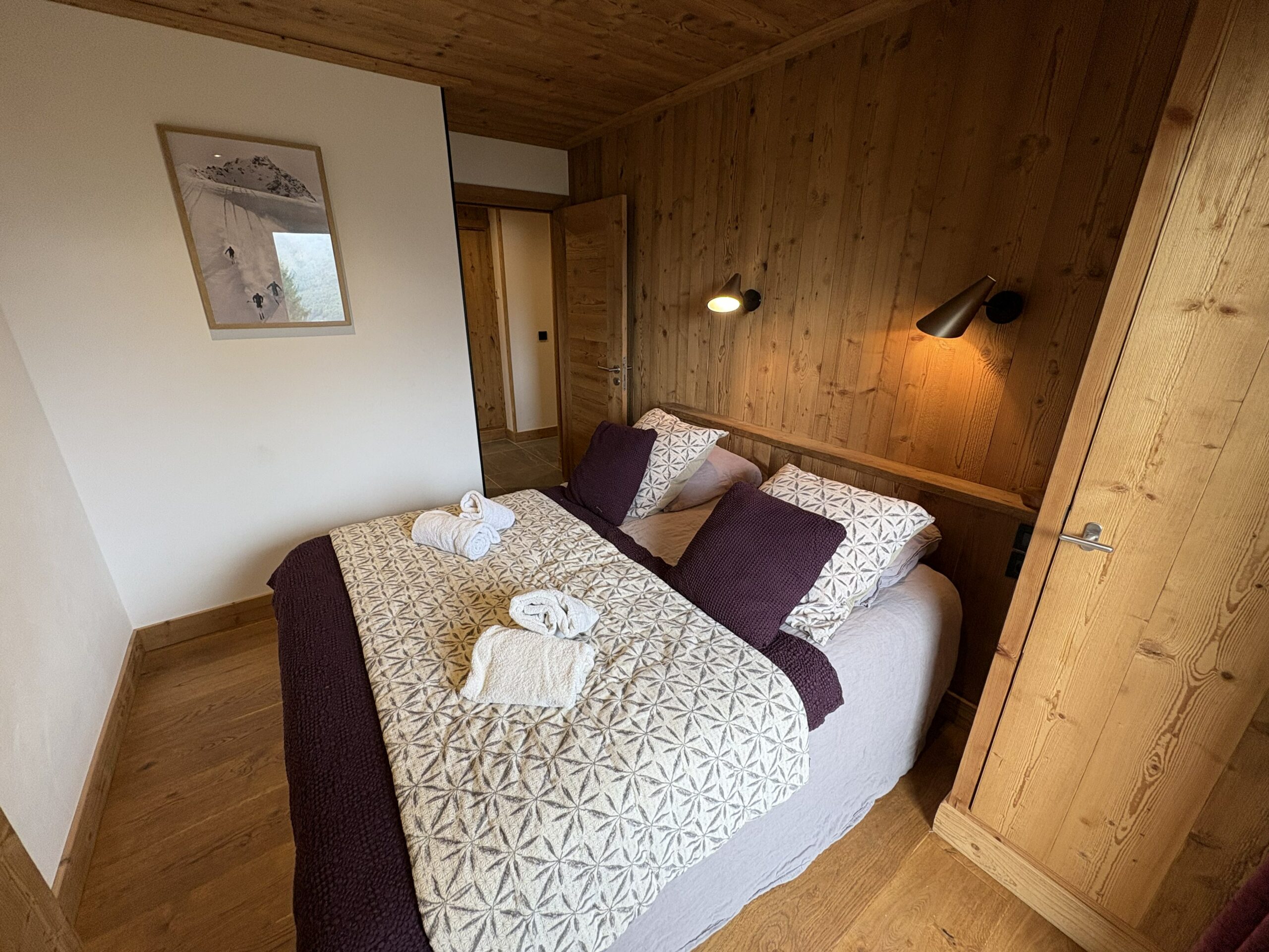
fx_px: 513
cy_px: 476
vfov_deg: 85.7
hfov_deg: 102.1
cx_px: 634
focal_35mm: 14
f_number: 2.2
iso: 160
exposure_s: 1/100
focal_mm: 2.22
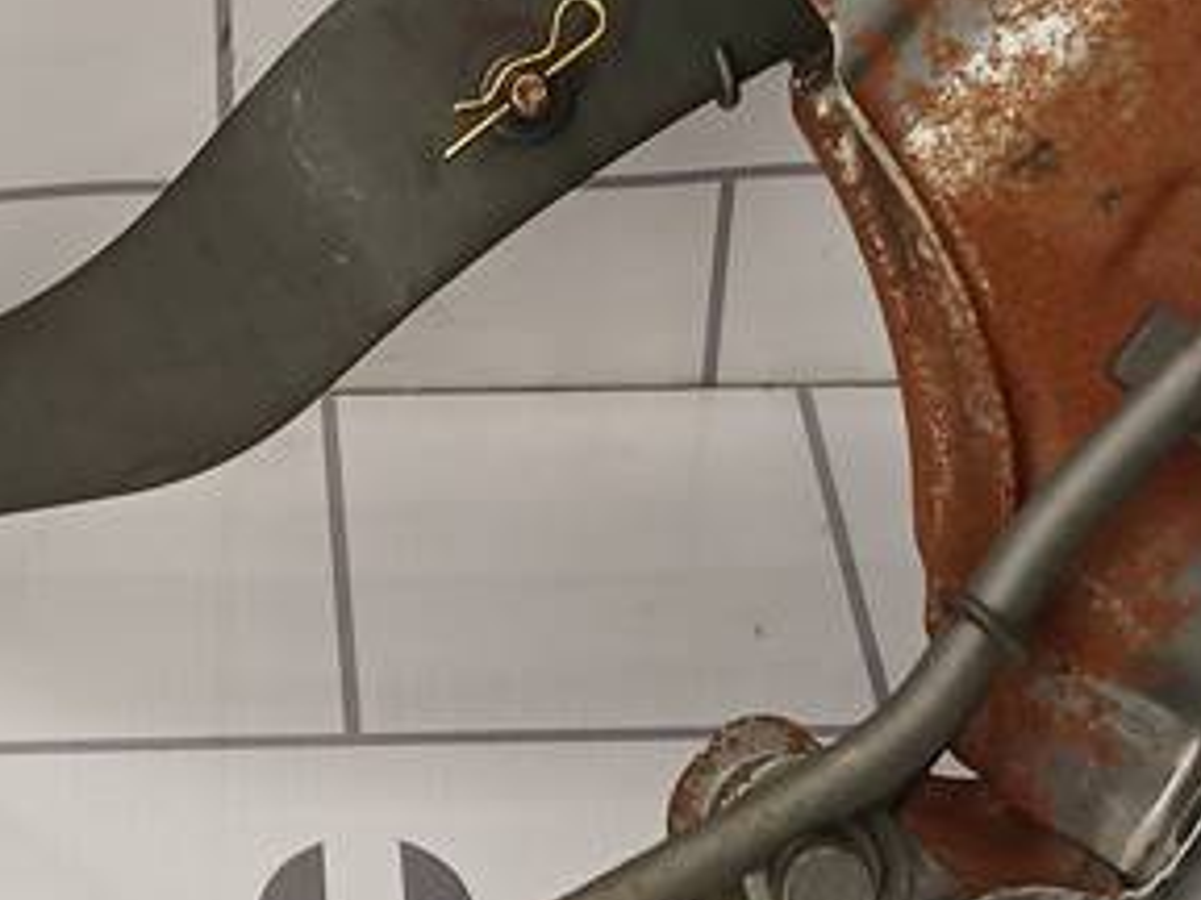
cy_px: 367
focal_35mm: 96
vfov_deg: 15.4
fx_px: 3331
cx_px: 388
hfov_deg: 20.4
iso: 100
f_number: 1.8
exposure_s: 1/50
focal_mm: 4
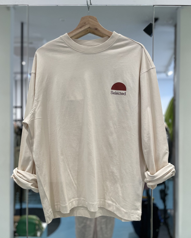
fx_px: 198
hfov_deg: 51.5
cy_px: 125
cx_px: 95
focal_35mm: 28
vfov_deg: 62.2
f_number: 1.6
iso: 40
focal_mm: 4.2
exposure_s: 1/100
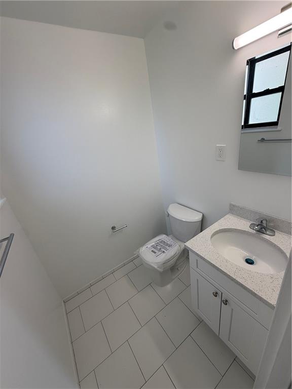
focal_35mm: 14
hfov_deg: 85.7
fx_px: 157
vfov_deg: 102.1
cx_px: 146
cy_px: 194
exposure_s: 1/120
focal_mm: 2.22
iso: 64
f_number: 2.2
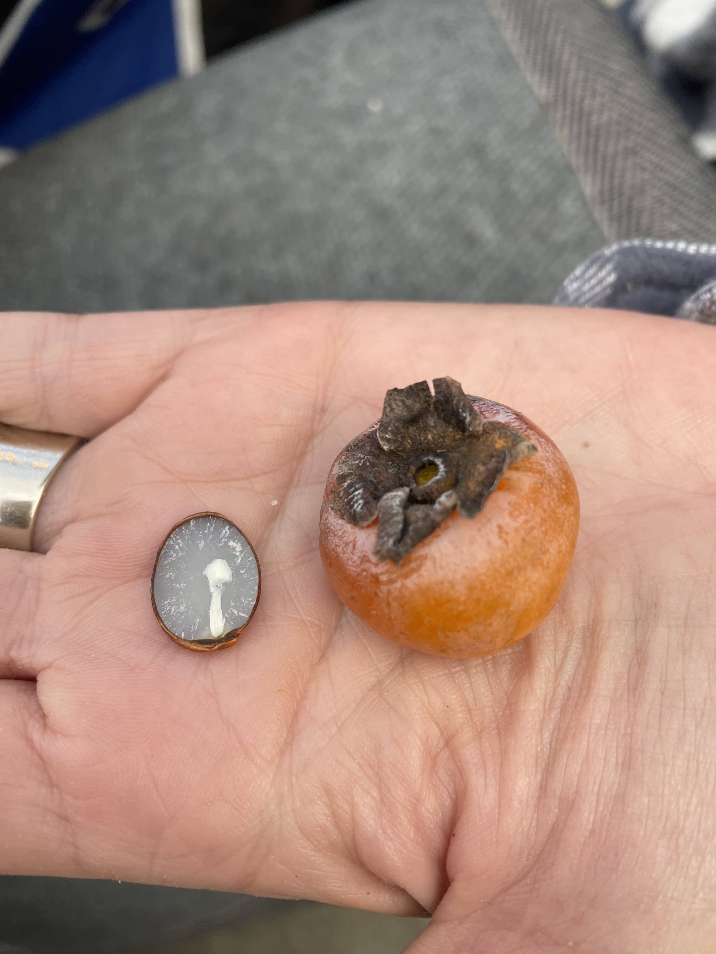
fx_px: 717
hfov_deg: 53.1
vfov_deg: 67.3
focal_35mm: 26
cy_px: 477
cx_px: 358
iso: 32
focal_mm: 4.2
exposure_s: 1/259
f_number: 1.6
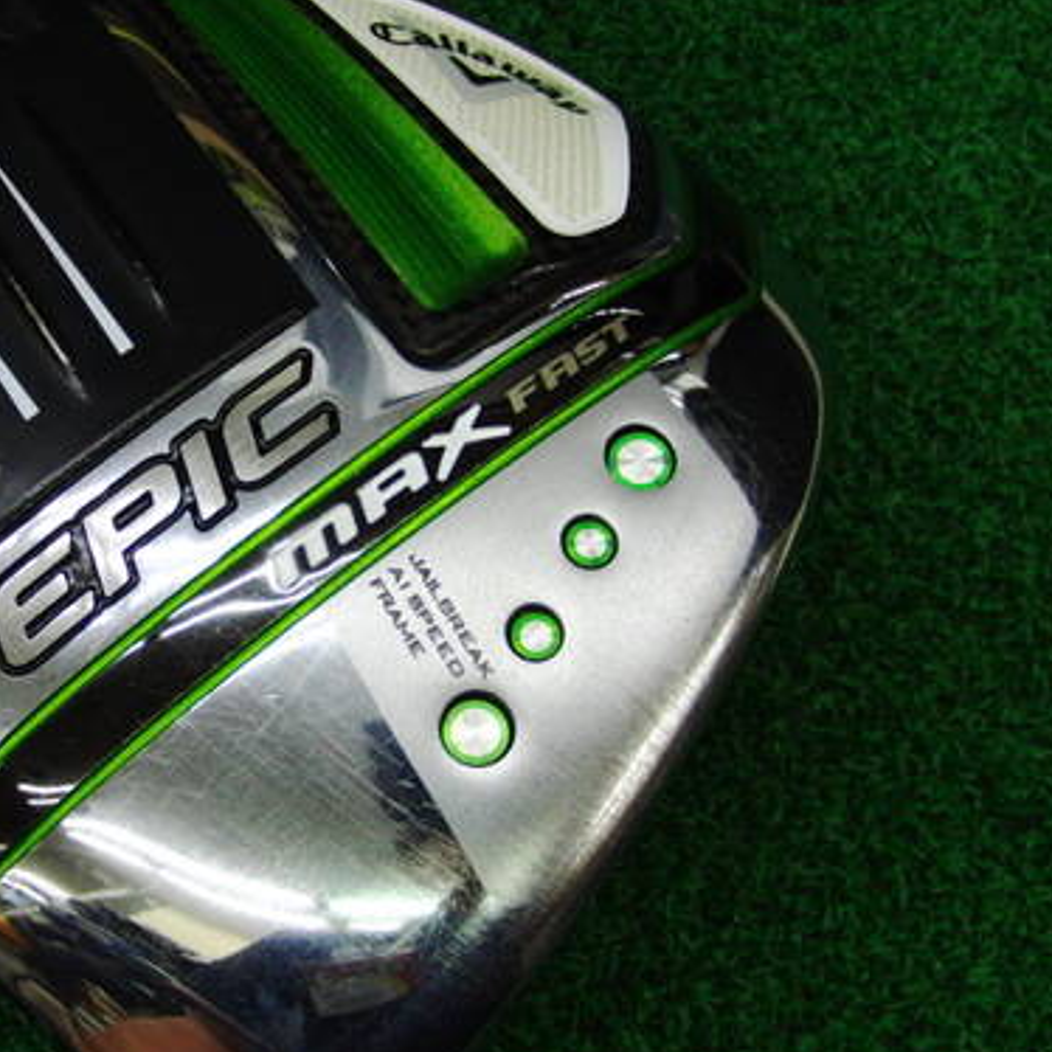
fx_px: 1925
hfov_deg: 30.1
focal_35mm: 56
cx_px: 262
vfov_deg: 30.6
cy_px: 551
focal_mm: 6.42
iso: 250
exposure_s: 1/80
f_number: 3.6
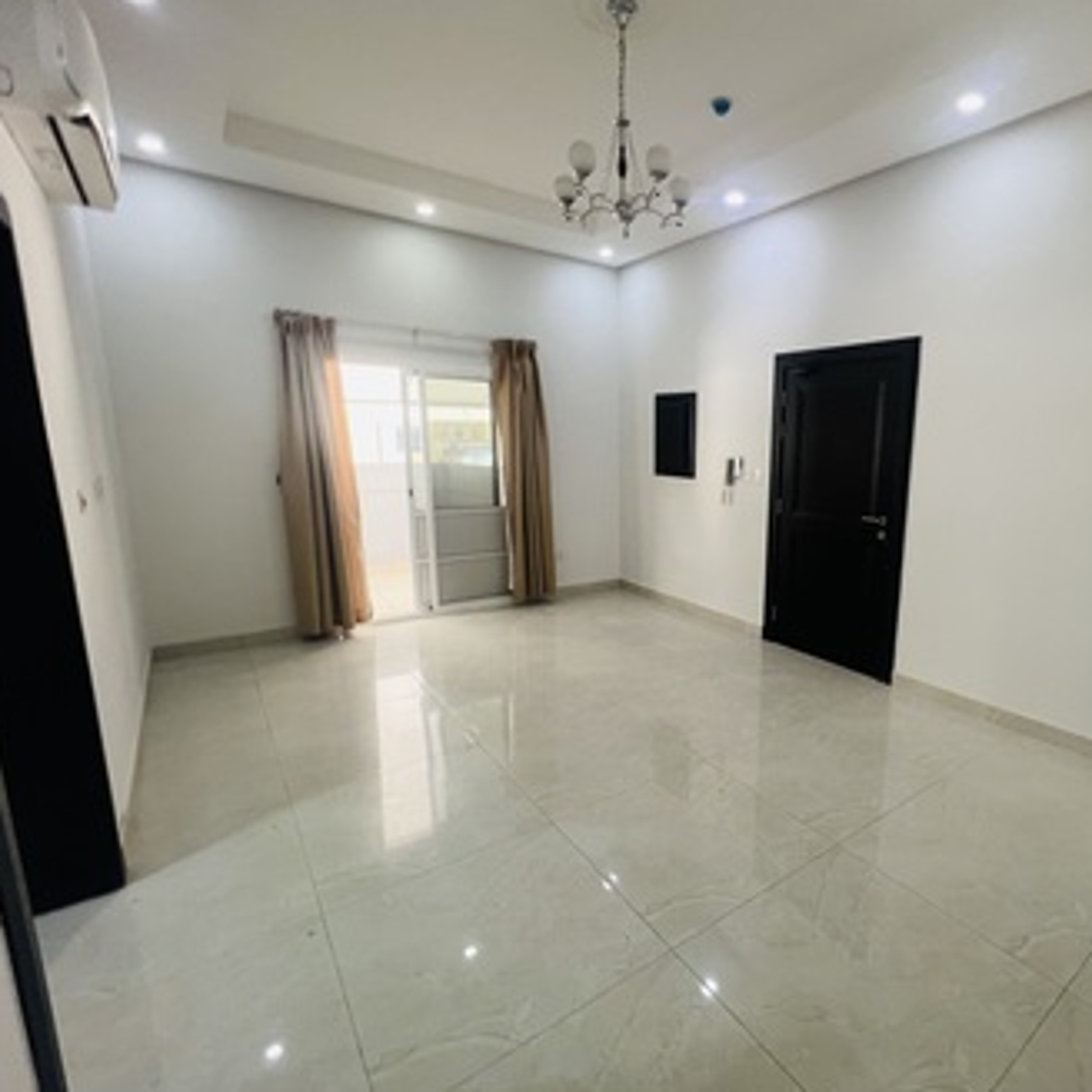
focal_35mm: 16
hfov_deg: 85.5
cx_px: 691
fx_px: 571
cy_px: 554
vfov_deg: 87.4
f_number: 1.8
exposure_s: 1/25
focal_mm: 1.57
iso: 100
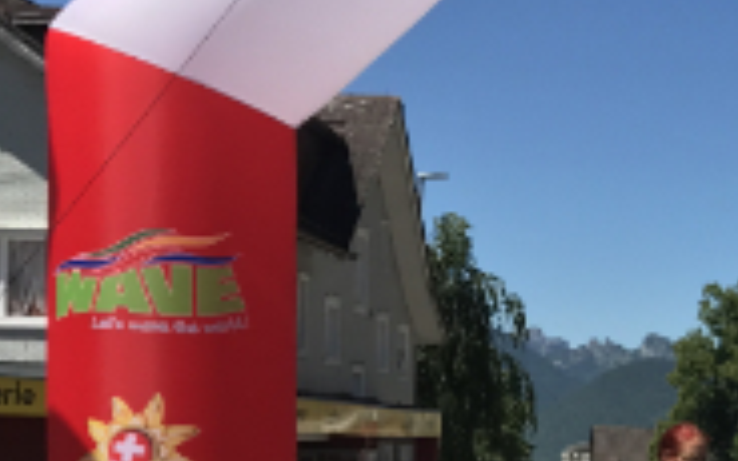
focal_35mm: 103
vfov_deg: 12.6
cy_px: 401
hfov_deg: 18.4
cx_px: 1027
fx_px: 2072
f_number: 1.8
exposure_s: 1/2398
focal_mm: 4
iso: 20
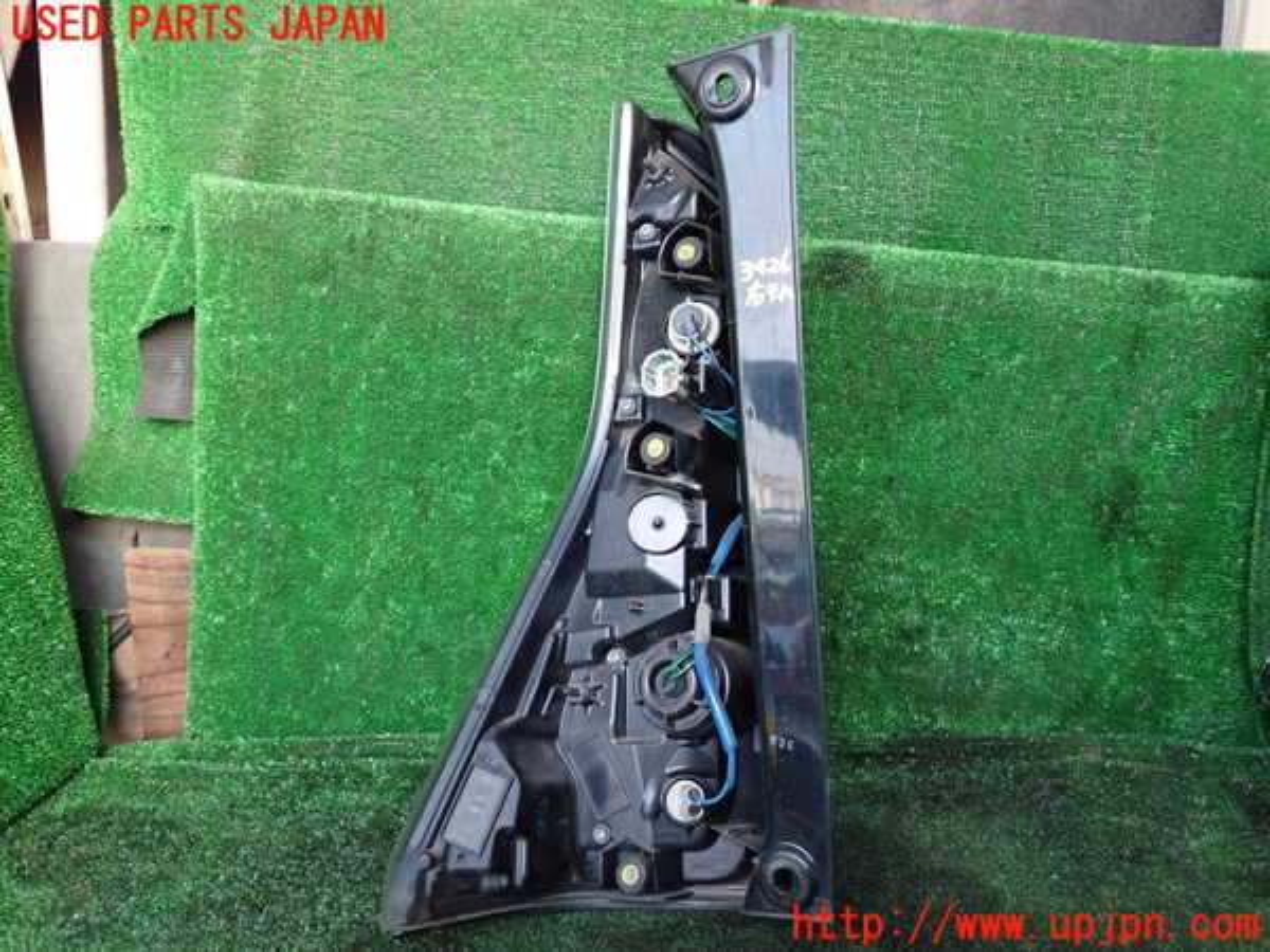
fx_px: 1101
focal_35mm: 30
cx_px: 635
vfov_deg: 46.8
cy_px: 476
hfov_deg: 60.0
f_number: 2.3
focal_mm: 5.4
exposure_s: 1/30
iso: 800
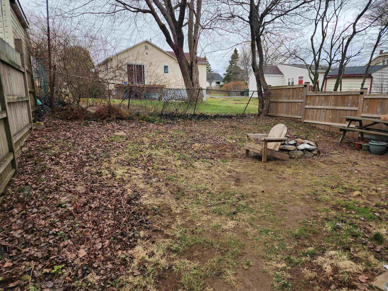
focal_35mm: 23
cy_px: 146
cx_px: 194
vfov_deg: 58.9
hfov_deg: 73.9
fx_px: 258
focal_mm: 6.4
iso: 16
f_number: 1.8
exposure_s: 1/180
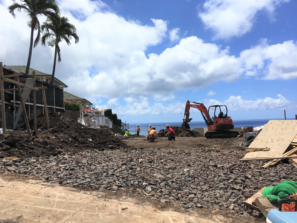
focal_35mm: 29
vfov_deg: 48.2
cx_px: 148
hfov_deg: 61.7
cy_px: 112
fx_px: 249
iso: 25
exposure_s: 1/3846
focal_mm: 4.15
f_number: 2.2
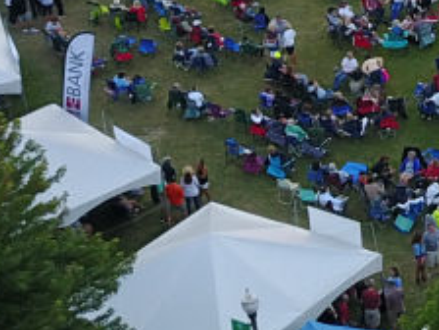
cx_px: 903
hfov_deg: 10.6
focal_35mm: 170
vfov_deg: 8.6
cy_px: -152
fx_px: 2156
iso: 108
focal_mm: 4.73
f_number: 2.2
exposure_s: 1/25
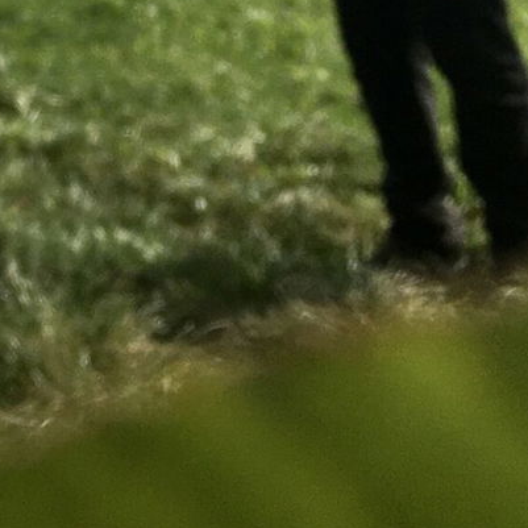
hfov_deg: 12.7
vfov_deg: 14.5
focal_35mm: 115
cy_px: -147
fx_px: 1985
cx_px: -627
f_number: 2.2
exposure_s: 1/1876
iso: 25
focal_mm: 4.15
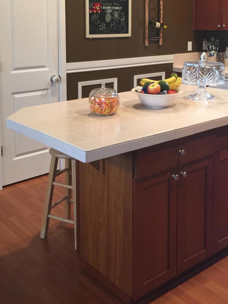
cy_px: 74
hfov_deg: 32.8
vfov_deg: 41.6
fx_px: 386
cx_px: 100
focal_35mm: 44
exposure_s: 1/10
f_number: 2.2
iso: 100
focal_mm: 4.15
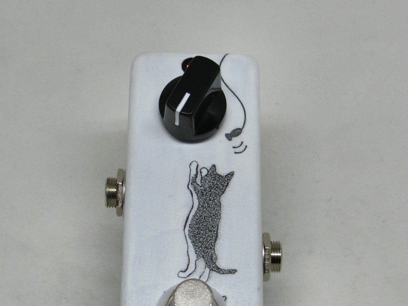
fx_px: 966
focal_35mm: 82
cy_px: 204
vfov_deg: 17.9
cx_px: 190
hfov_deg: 23.8
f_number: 4.7
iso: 80
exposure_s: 1/125
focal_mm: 9.3
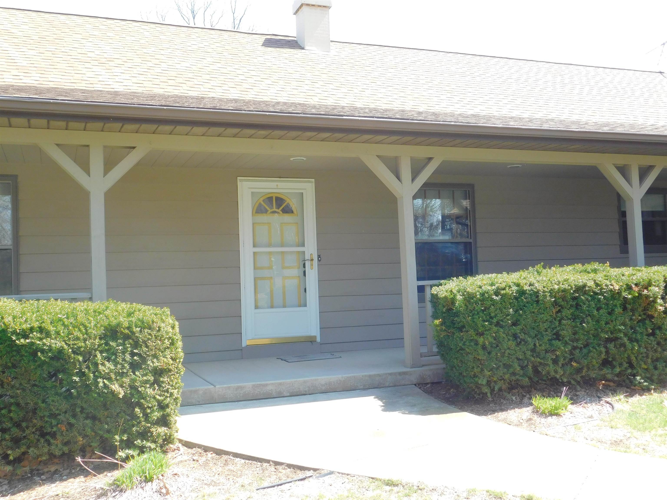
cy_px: 250
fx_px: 694
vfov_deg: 39.7
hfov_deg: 51.4
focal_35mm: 36
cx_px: 334
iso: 125
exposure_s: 1/250
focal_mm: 6.3
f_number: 3.5
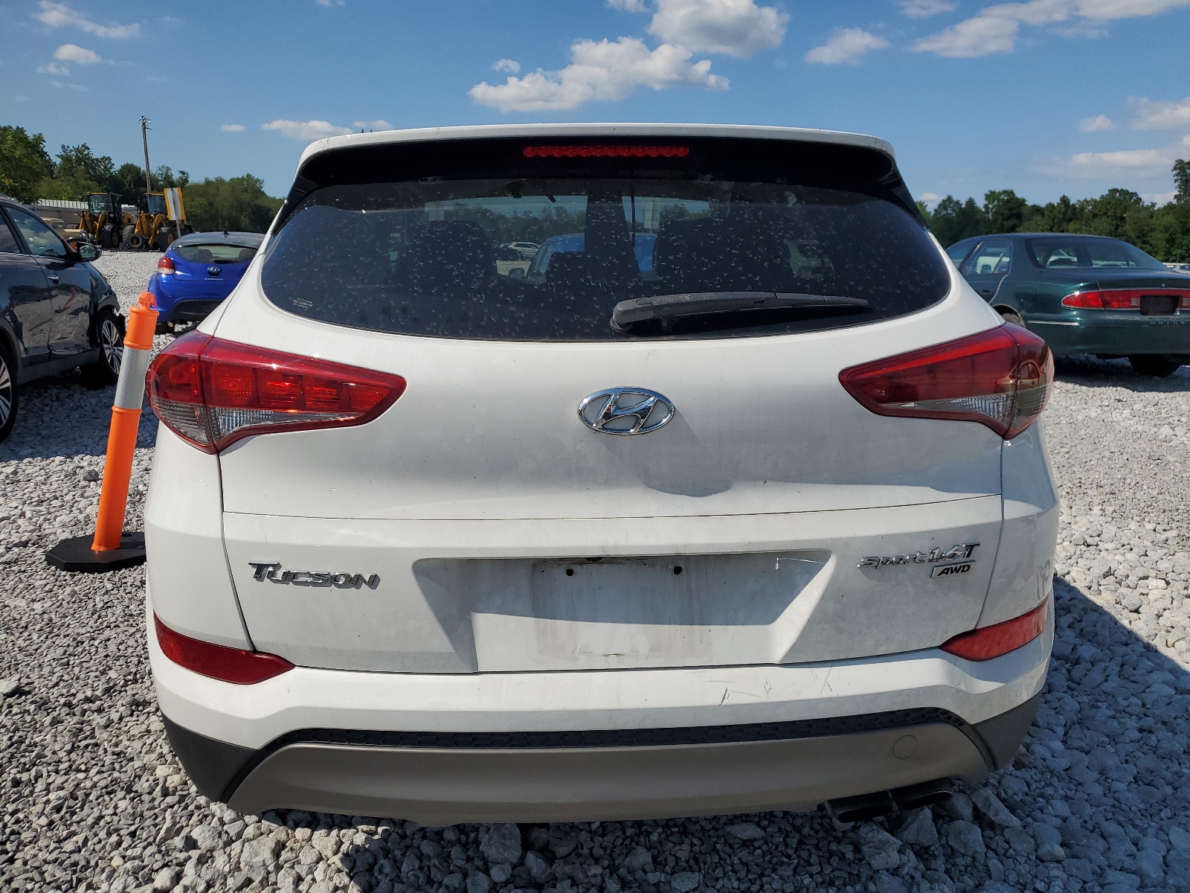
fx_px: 894
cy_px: 446
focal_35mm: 26
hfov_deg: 67.3
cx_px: 595
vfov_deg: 53.1
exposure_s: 1/10000
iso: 50
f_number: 1.5
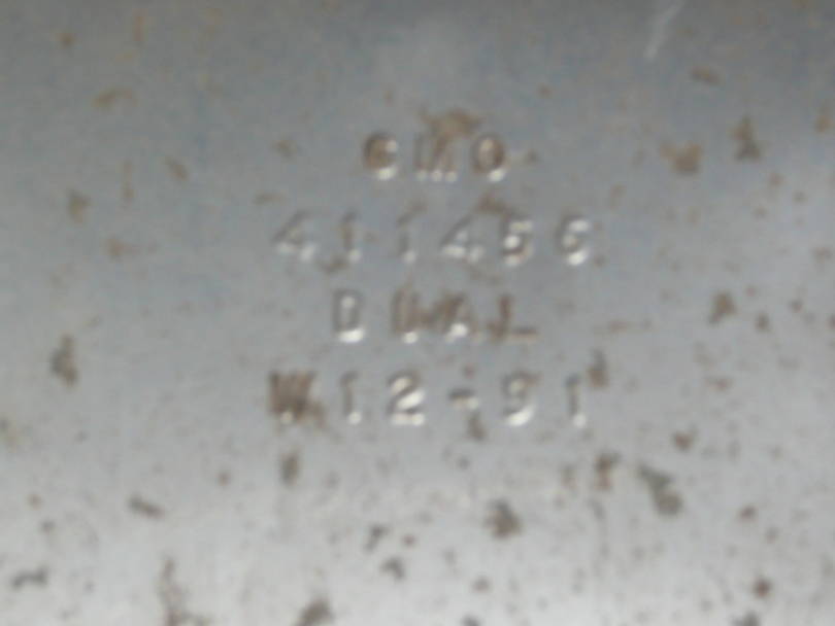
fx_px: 4030
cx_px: 418
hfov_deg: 11.8
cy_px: 313
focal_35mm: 167
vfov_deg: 8.9
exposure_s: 1/200
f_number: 11
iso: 100
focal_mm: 18.4
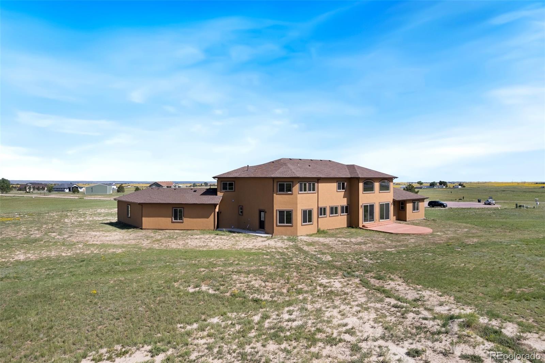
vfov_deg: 57.2
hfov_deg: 78.6
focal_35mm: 22
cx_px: 272
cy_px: 182
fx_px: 333
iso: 100
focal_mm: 8.38
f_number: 2.8
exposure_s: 1/1600
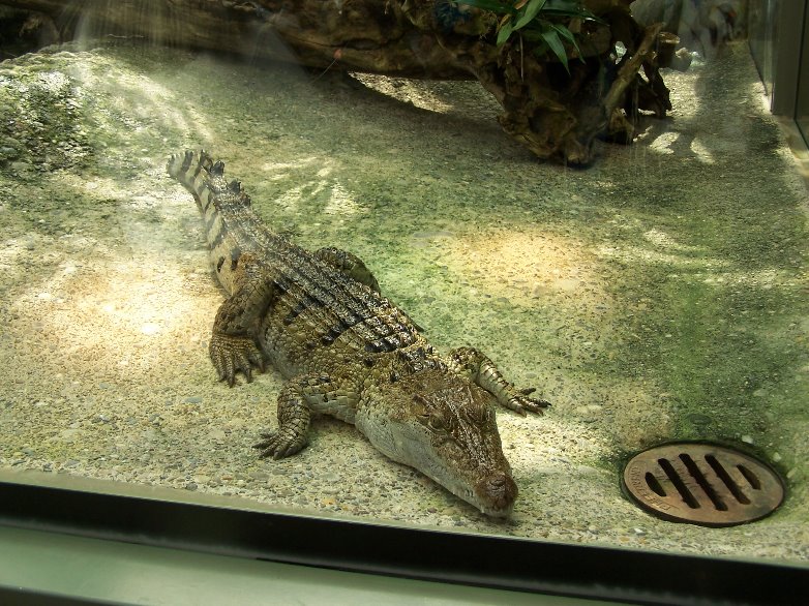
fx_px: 1005
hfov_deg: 43.9
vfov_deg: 33.6
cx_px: 404
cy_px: 303
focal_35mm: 43
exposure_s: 1/80
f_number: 2.9
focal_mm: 7.1
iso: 80
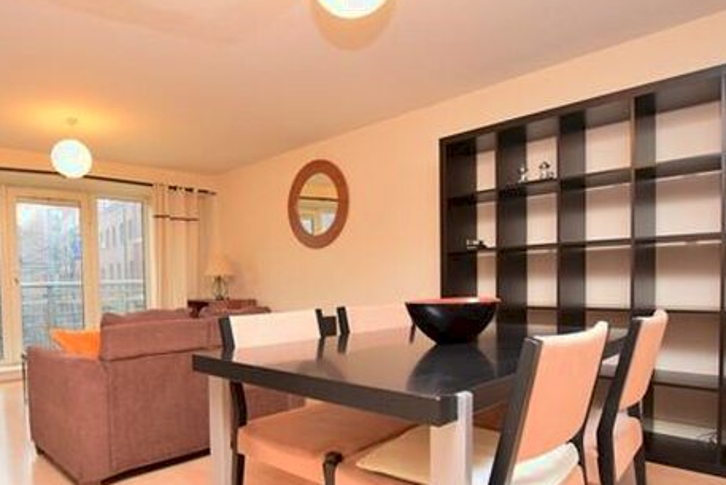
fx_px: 464
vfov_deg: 54.6
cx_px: 286
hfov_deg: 75.1
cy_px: 301
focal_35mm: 23
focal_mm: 10
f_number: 4.5
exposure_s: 1/80
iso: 800
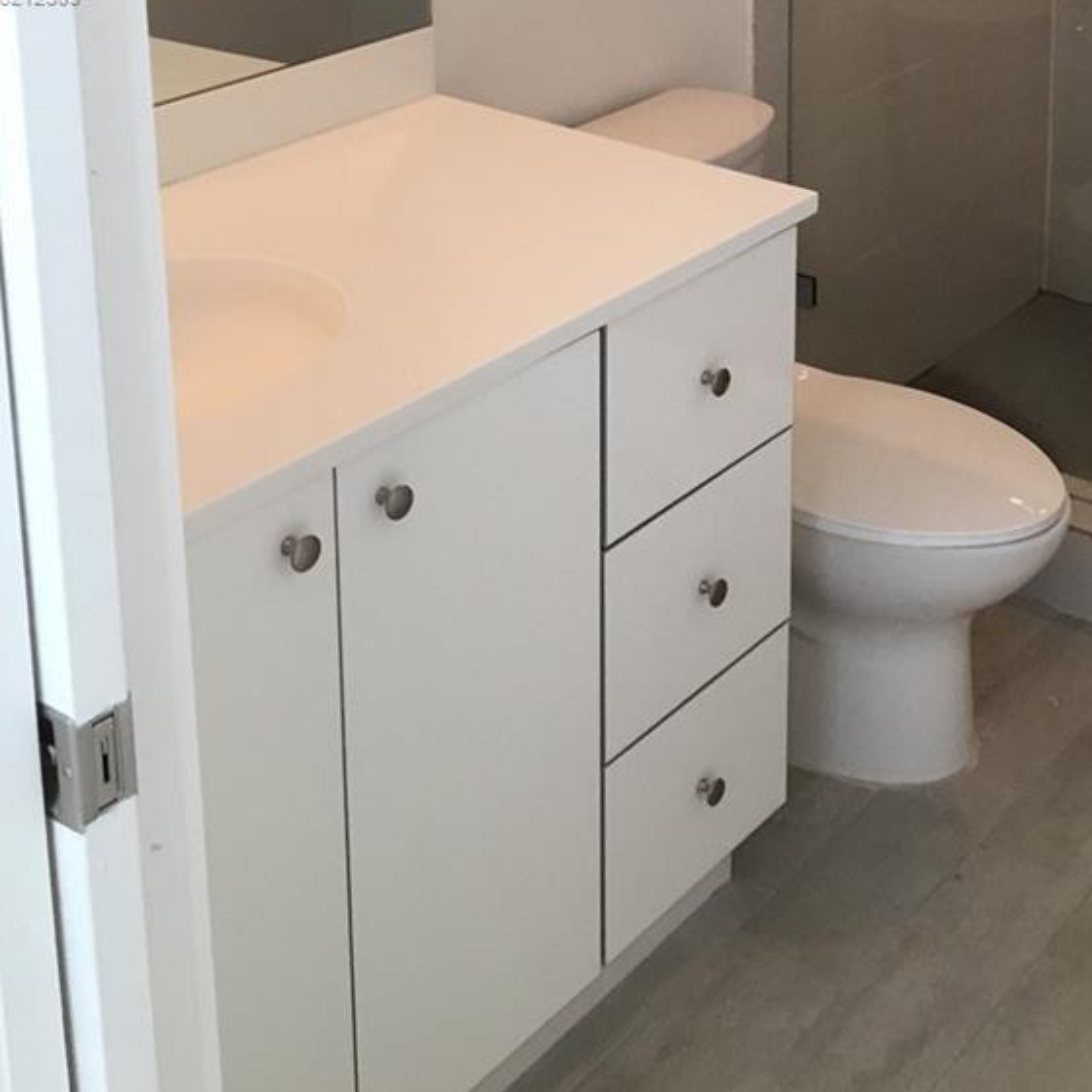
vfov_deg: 29.1
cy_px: -4
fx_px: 1963
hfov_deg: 30.7
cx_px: 783
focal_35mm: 55
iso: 80
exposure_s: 1/30
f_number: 2.2
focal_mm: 4.15
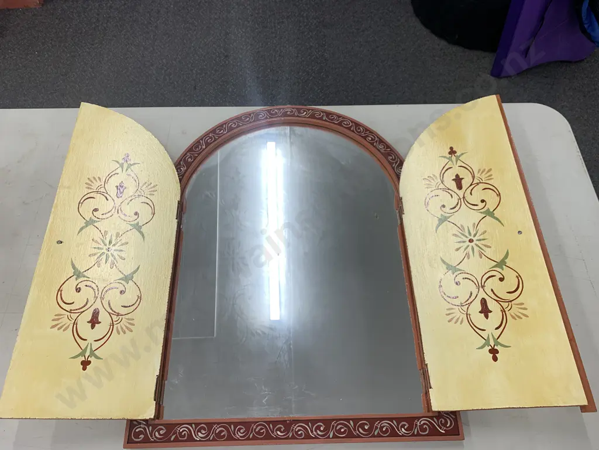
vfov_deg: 53.1
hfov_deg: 67.3
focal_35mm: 26
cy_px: 225
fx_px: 450
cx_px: 300
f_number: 1.8
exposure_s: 1/100
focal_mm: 4.25
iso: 40
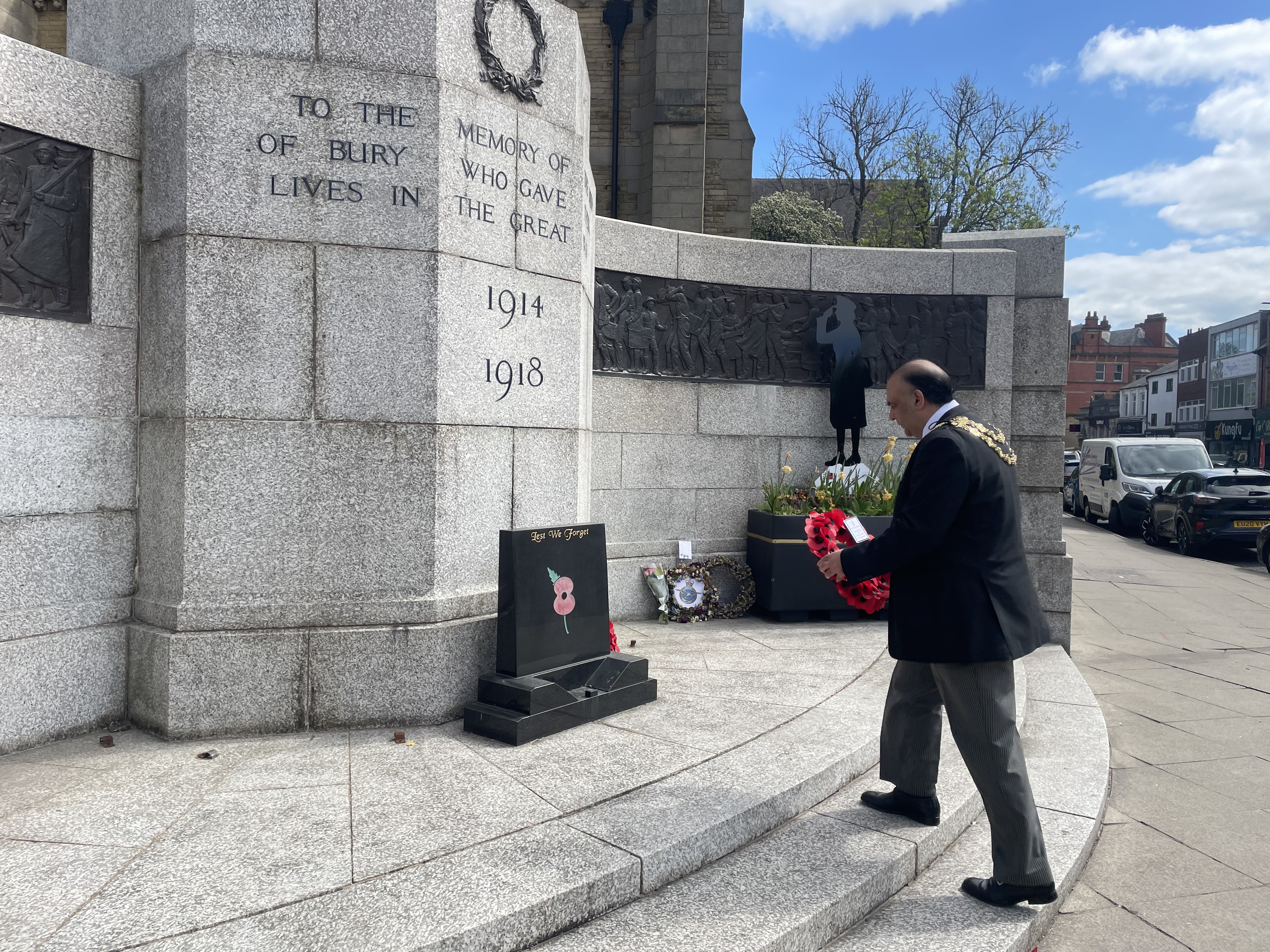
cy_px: 476
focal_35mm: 26
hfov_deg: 67.3
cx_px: 635
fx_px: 954
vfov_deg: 53.1
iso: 32
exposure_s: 1/2451
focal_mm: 4.2
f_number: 1.6
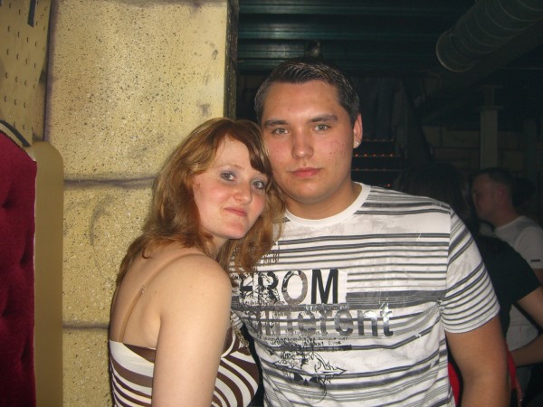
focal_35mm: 38
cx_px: 272
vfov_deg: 37.7
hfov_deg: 49.0
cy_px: 204
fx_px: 596
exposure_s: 1/60
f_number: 2.8
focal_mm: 7.9
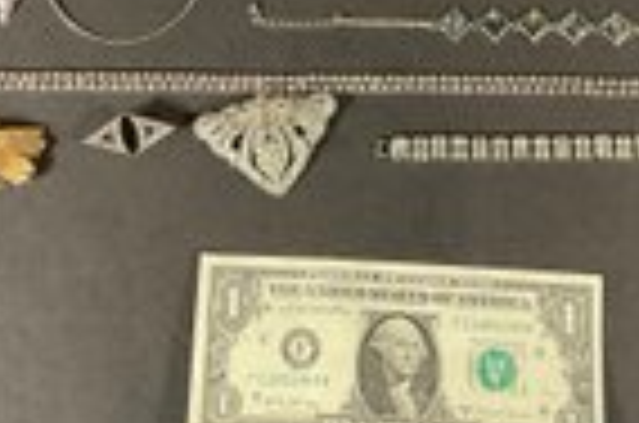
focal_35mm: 73
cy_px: -16
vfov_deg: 18.0
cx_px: 308
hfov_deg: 27.8
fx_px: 1293
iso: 125
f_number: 1.8
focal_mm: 3
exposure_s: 1/60
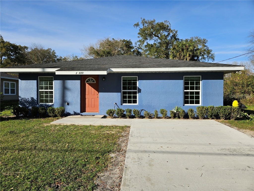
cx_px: 127
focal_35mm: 23
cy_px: 96
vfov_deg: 58.9
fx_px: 169
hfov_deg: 73.9
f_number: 1.8
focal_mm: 5.4
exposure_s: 1/2180
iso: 25
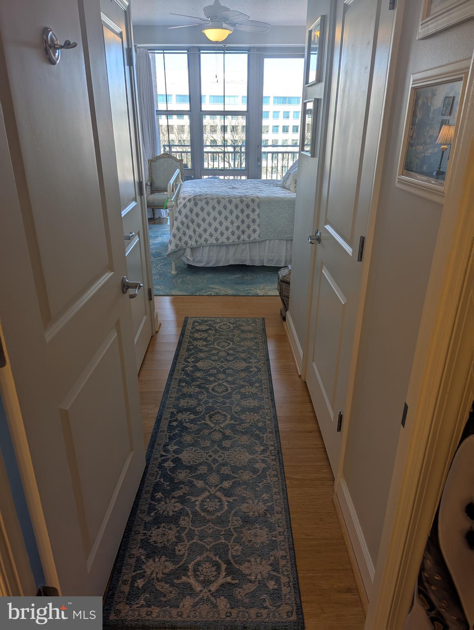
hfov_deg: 56.9
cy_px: 315
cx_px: 237
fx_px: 437
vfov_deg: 71.5
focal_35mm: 24
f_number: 1.85
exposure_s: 1/333
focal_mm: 6.81
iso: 59
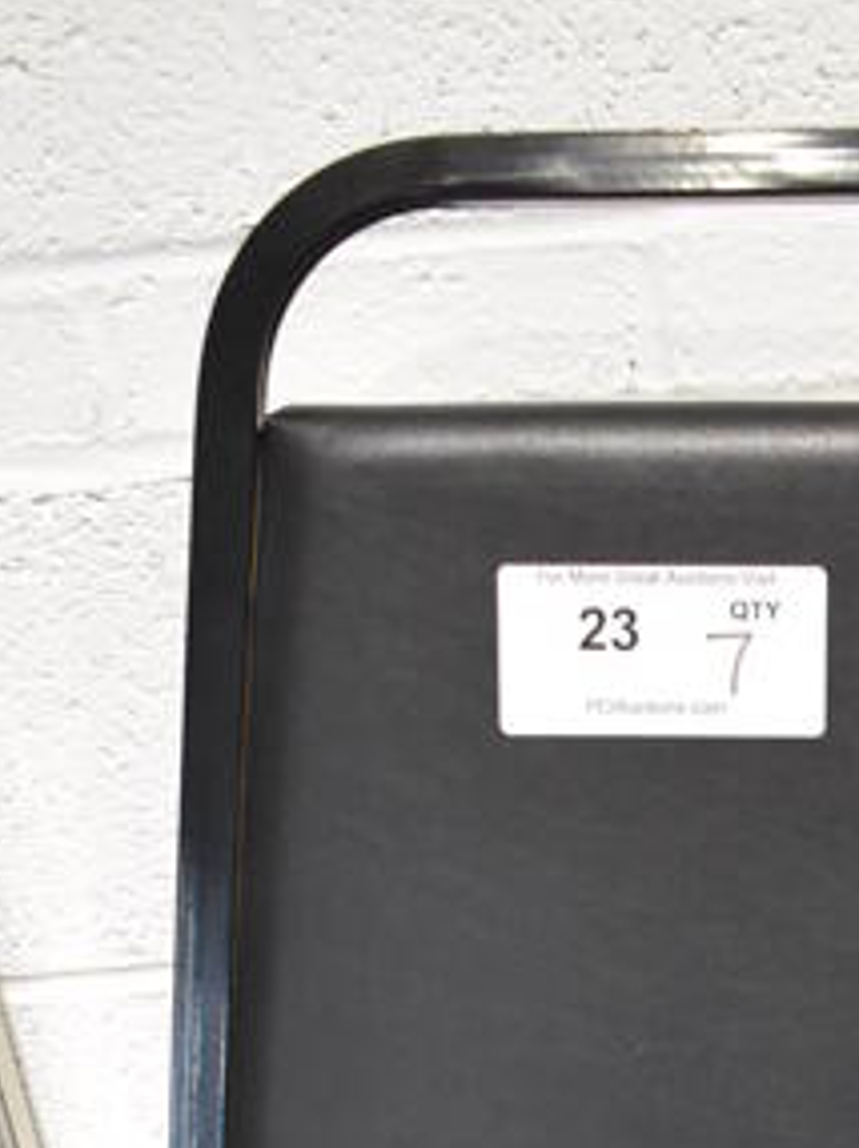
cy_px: 1680
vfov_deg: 20.5
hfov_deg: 17.5
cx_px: 743
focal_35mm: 83
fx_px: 2750
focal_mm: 18
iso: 4500
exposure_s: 1/125
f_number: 3.5
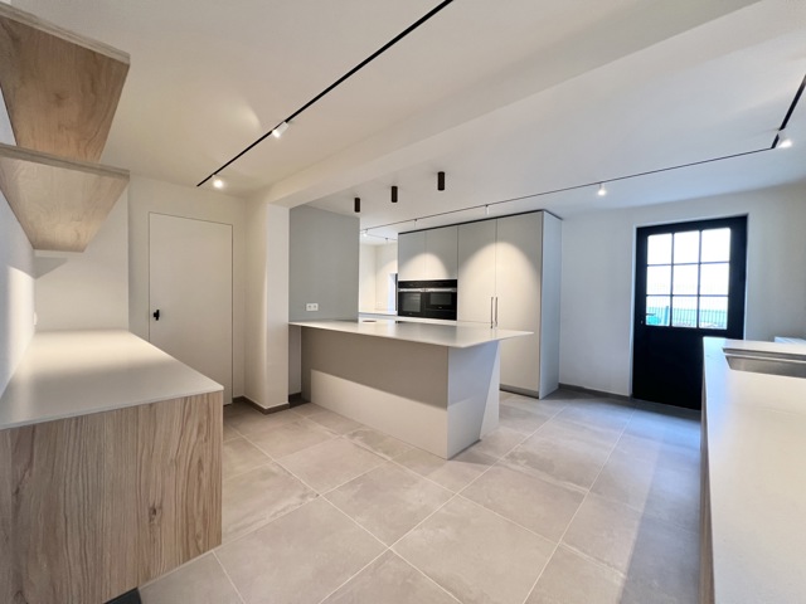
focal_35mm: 13
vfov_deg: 89.9
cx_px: 403
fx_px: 303
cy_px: 302
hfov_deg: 106.2
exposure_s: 1/99
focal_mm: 1.57
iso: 200
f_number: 1.8
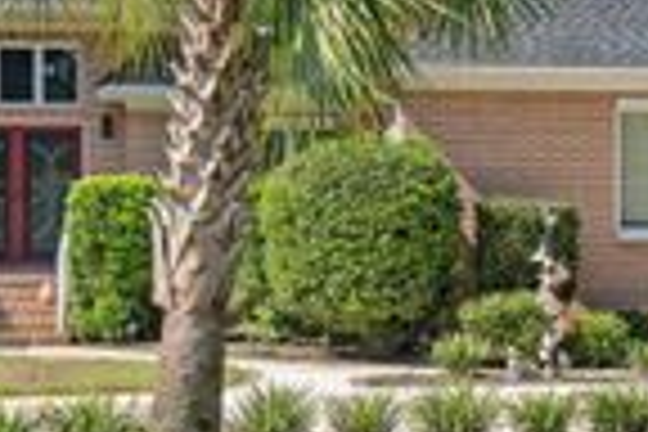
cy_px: 52
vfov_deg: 15.5
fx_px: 1566
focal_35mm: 87
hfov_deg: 23.4
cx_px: 315
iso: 200
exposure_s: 1/60
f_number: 8
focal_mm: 25
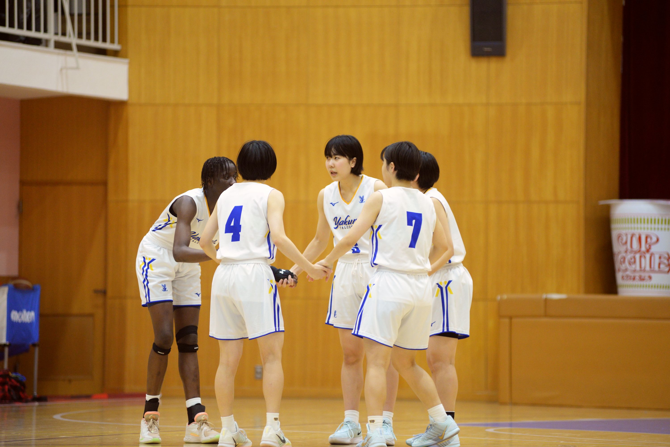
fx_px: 3724
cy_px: 224
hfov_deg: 10.3
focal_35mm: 200
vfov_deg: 6.9
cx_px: 335
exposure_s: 1/320
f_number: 3.2
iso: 2500
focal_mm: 200
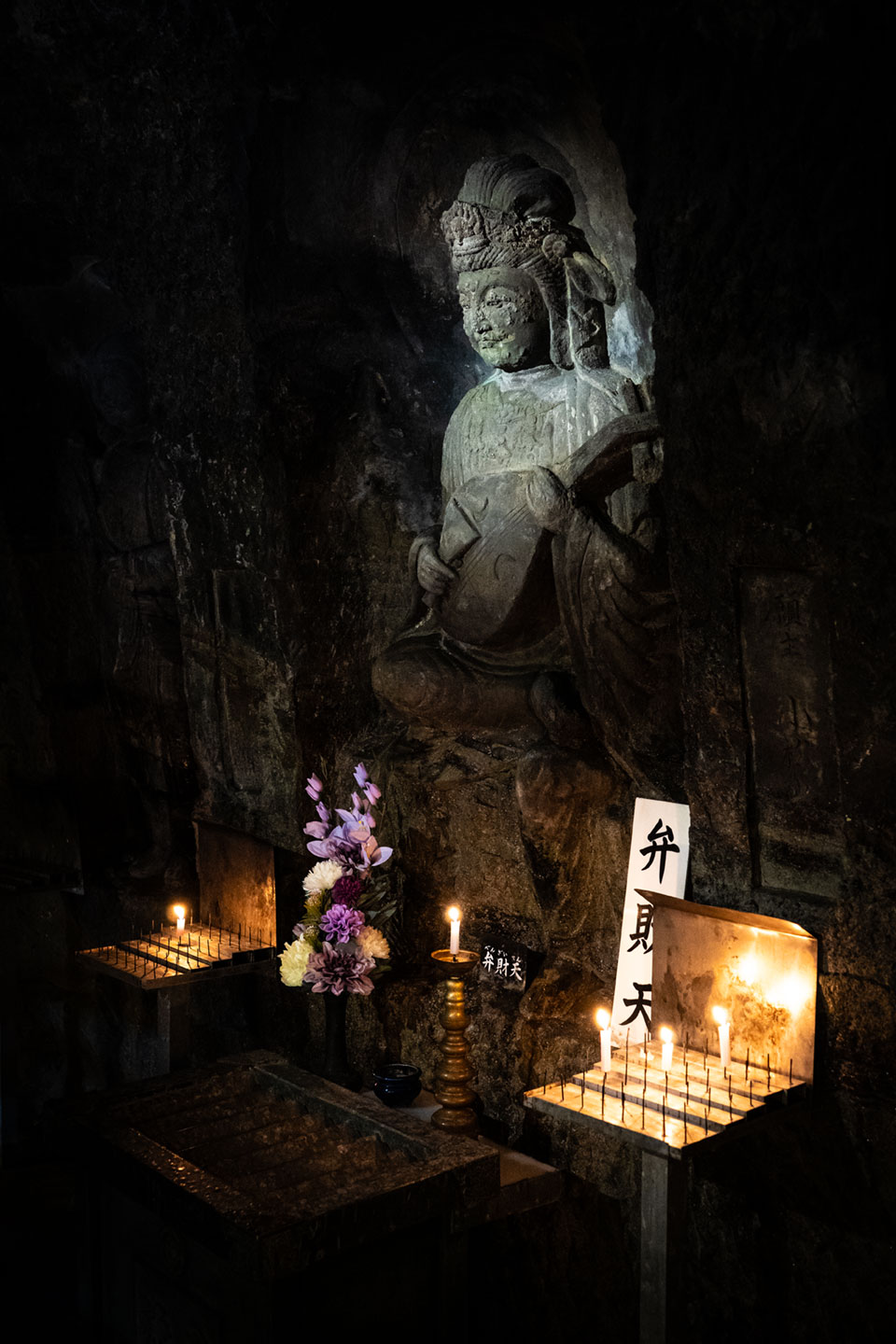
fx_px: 1467
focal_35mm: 39
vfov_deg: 49.2
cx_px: 448
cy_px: 672
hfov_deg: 34.0
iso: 4000
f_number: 2.8
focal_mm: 26.2
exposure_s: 1/80
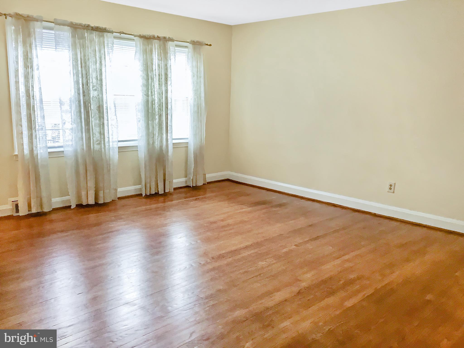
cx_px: 232
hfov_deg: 58.4
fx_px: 416
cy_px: 174
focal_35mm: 31
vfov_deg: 45.4
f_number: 2.4
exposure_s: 1/30
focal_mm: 3.3
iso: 64
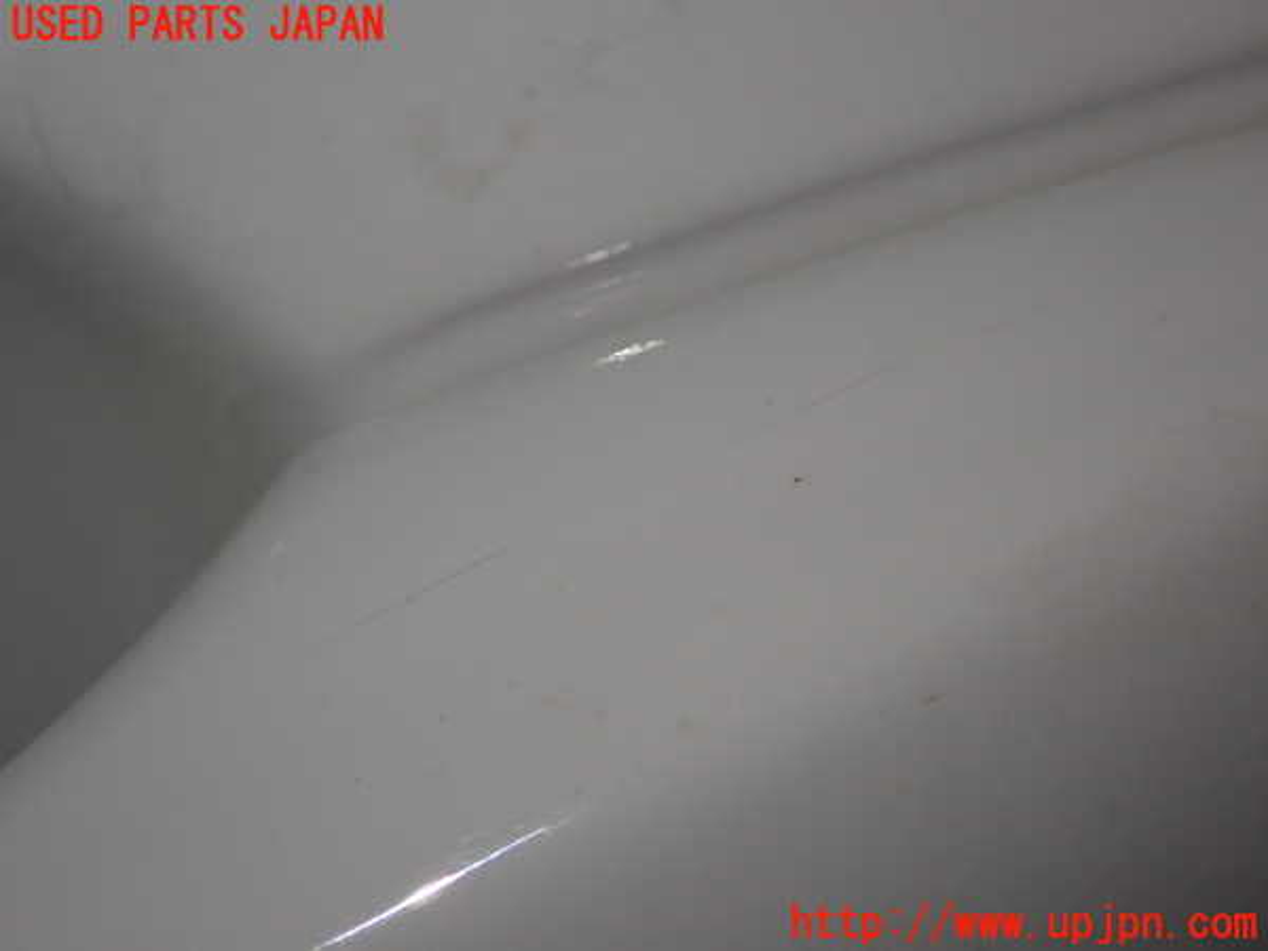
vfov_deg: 18.0
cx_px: 634
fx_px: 3004
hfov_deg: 23.8
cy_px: 476
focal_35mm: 82
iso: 200
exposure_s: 1/80
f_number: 4.3
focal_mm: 14.62
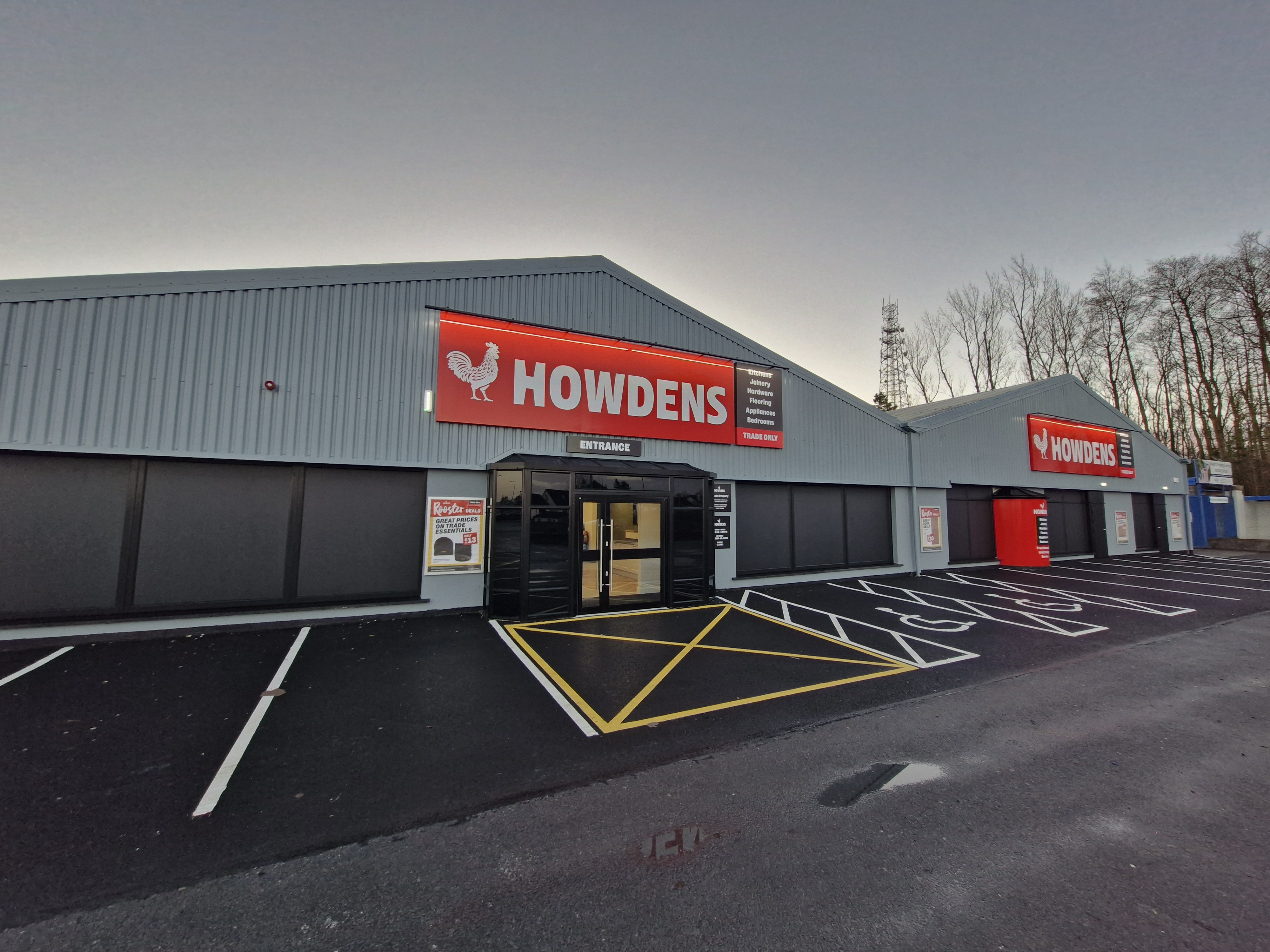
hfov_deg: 106.2
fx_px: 477
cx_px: 635
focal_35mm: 13
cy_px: 476
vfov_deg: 89.9
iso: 50
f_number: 2.2
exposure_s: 1/106
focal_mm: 1.74
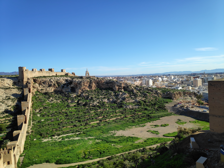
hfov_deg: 81.7
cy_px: 84
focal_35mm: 20
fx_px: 129
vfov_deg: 66.0
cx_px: 112
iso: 100
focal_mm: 3.94
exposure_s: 1/1928
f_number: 1.9
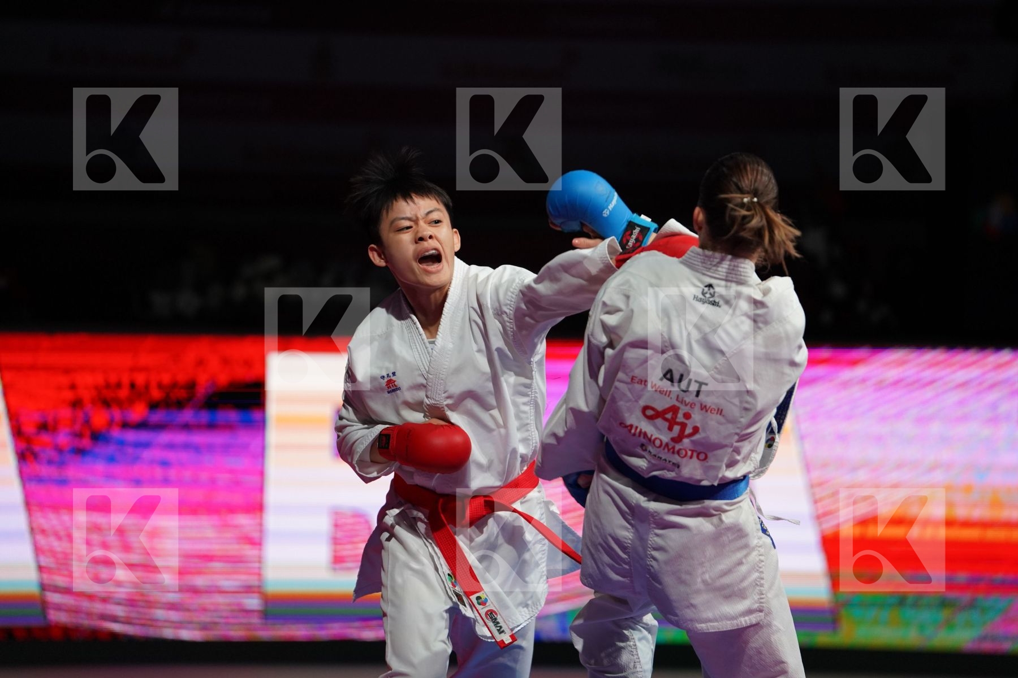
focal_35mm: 200
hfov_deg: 10.3
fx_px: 5655
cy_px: 339
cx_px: 509
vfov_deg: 6.9
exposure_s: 1/1000
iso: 2000
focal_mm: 200
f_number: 2.8
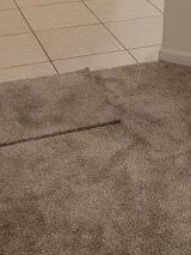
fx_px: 595
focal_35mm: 81
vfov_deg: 22.8
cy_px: -20
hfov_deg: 18.1
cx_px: 153
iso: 160
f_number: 1.8
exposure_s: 1/40
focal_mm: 6.7
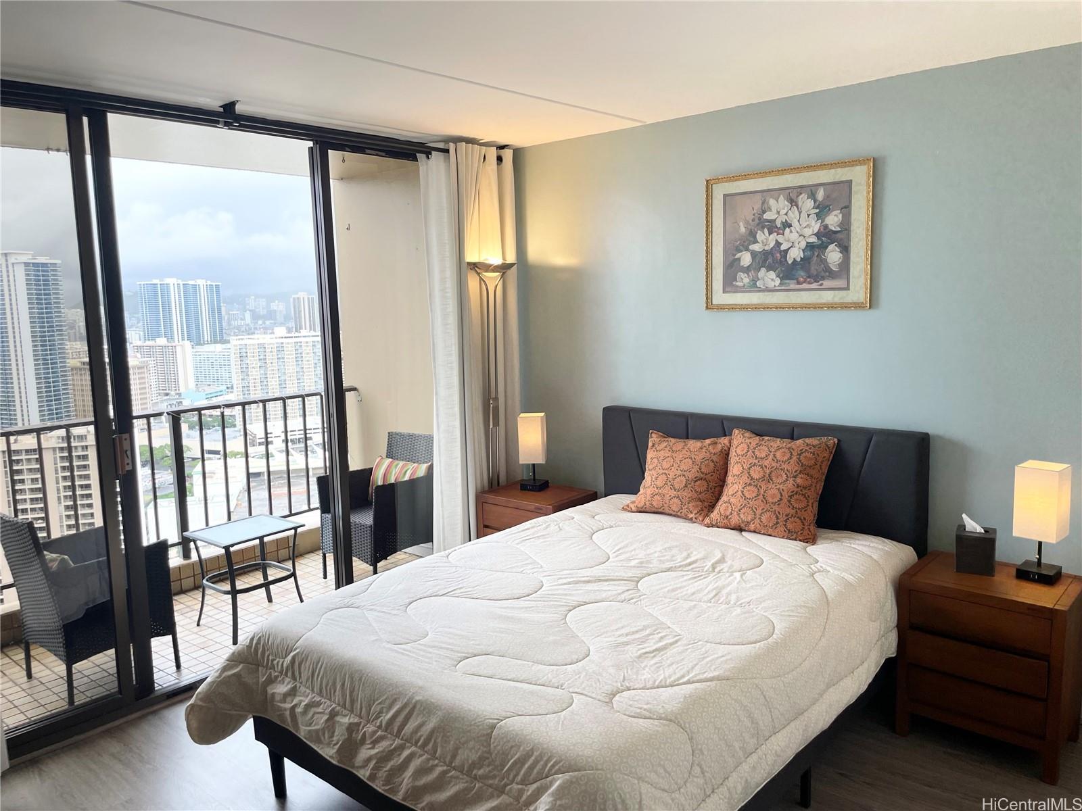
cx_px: 541
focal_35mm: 26
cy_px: 406
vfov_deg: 53.1
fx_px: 813
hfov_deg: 67.3
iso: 32
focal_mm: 4.2
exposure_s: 1/202
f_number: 1.6
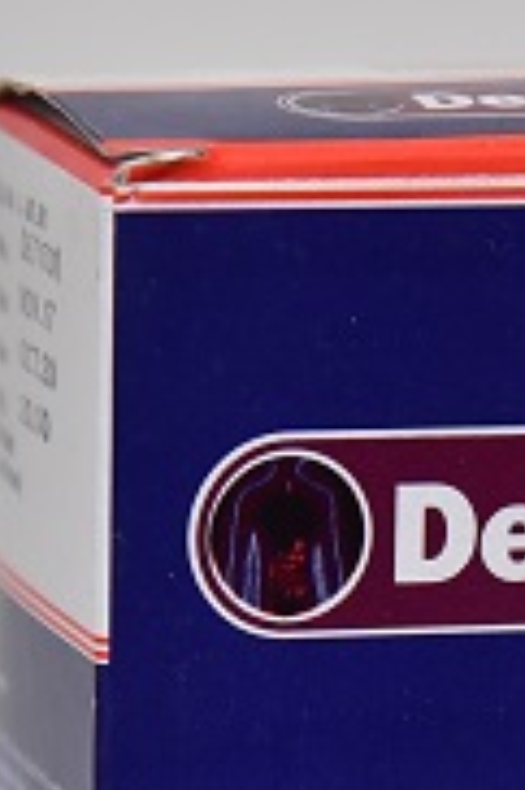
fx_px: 7605
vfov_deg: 5.9
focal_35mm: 347
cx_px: 573
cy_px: 621
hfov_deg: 3.9
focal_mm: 120
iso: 1600
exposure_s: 1/200
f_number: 5
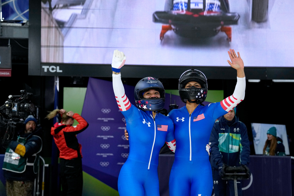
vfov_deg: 19.5
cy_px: 98
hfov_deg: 28.8
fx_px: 572
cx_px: 147
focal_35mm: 70
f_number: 3.5
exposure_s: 1/1000
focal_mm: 70
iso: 2000
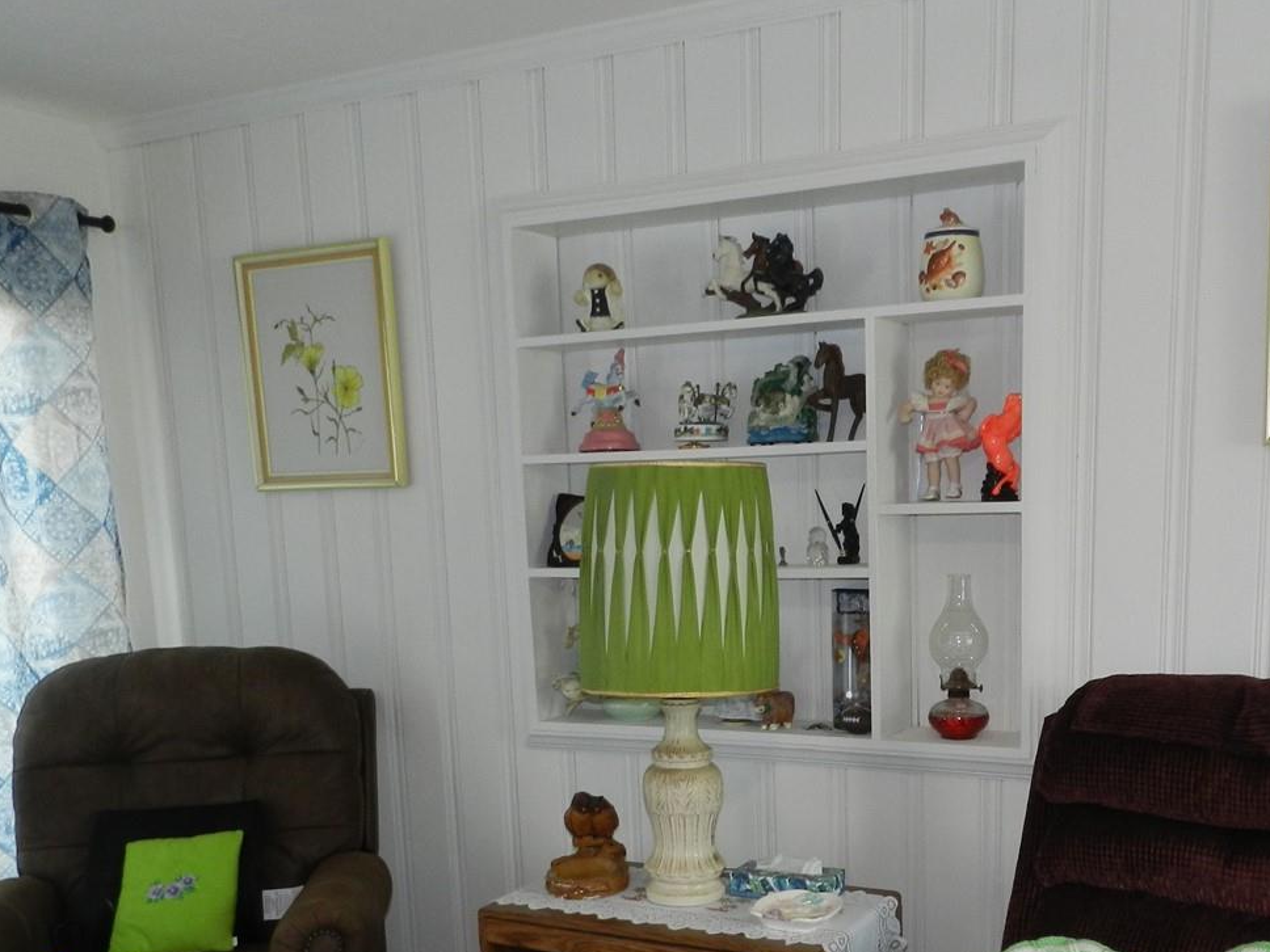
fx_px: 1394
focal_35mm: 38
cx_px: 729
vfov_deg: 36.8
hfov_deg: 48.8
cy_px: 720
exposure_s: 1/30
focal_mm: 4
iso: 200
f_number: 3.4
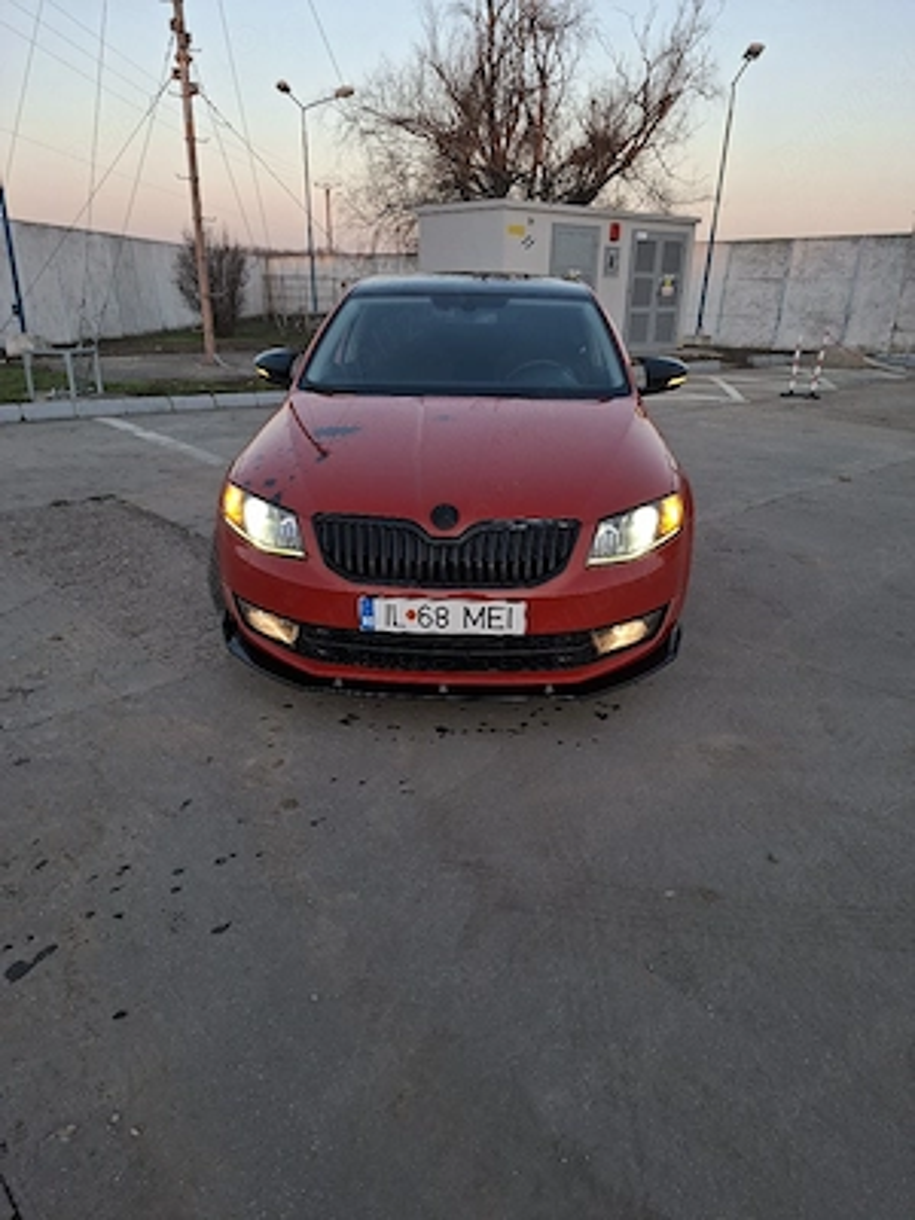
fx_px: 811
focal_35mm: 23
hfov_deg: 58.9
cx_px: 458
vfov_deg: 73.9
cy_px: 610
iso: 50
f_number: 1.8
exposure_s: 1/116
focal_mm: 5.54
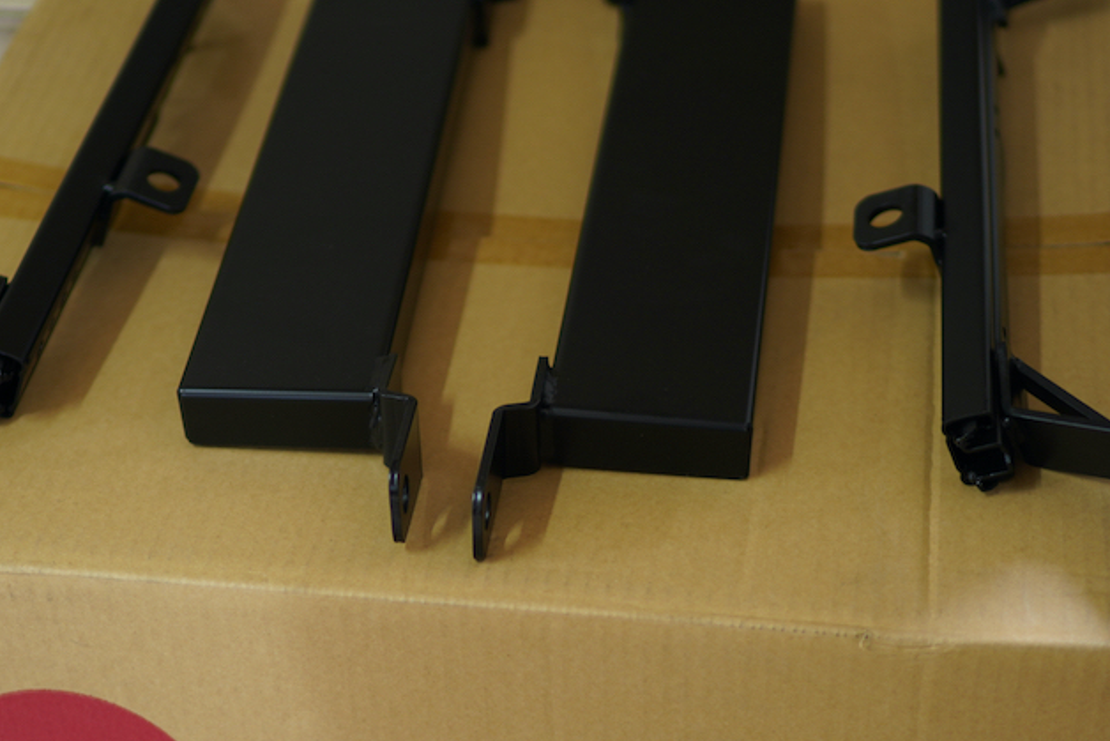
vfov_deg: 17.3
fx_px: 2405
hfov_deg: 26.0
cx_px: 490
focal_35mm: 78
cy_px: 610
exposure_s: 1/40
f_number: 1.4
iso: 160
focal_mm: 35
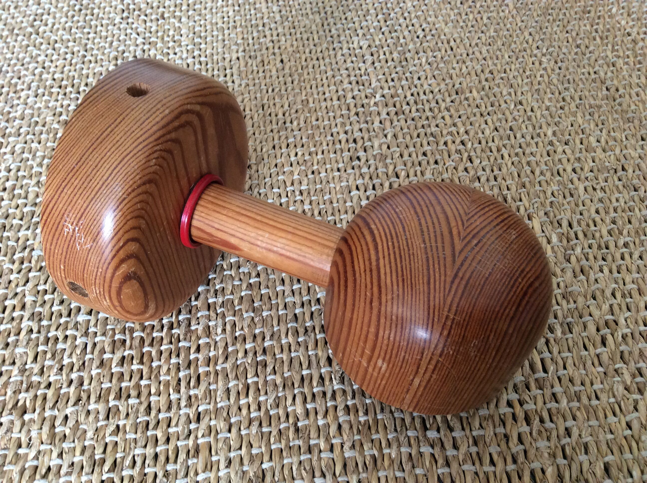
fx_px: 597
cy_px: 242
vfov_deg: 44.1
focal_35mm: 32
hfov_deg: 56.9
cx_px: 324
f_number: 2.4
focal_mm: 3.3
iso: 125
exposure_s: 1/25
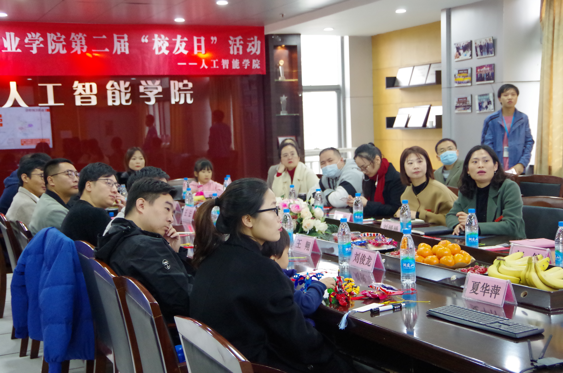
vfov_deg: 25.0
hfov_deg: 36.9
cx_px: 282
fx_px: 843
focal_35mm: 54
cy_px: 186
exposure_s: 1/60
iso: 3200
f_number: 4.5
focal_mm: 36
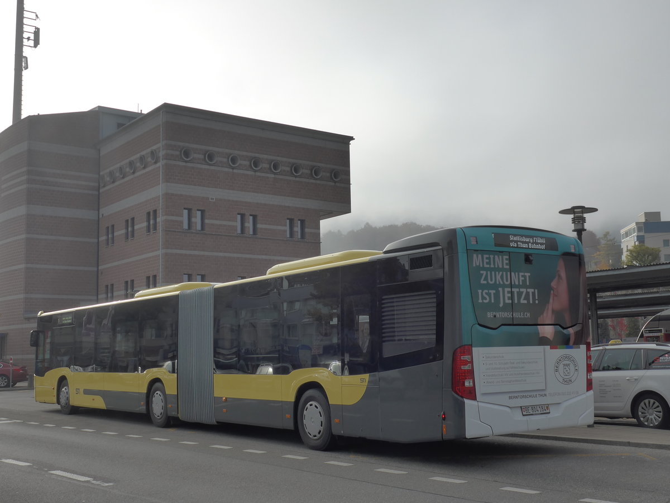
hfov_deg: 42.9
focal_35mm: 44
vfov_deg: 32.9
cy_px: 252
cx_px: 335
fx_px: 852
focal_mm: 9
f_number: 5.6
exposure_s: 1/800
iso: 160
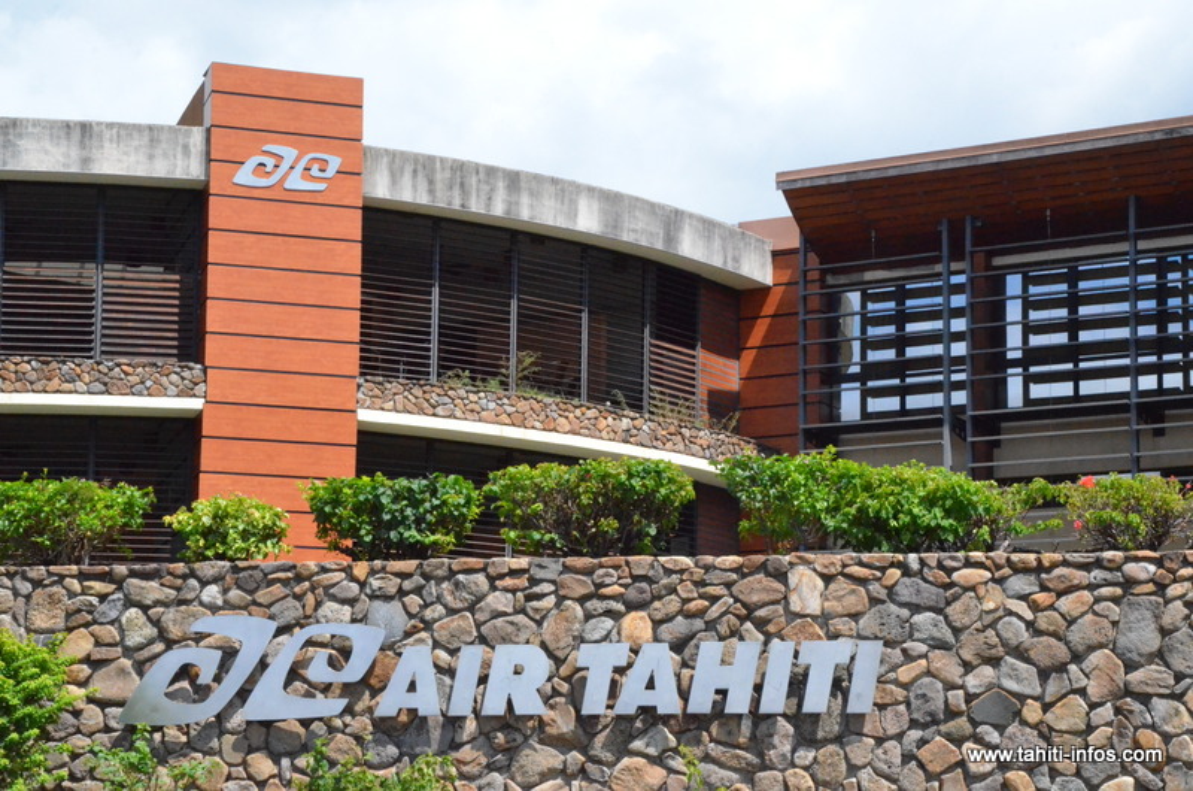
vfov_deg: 14.6
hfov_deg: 22.0
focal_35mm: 93
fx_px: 3076
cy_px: 396
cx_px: 596
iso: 6400
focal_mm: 62
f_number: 25
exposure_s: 1/2000
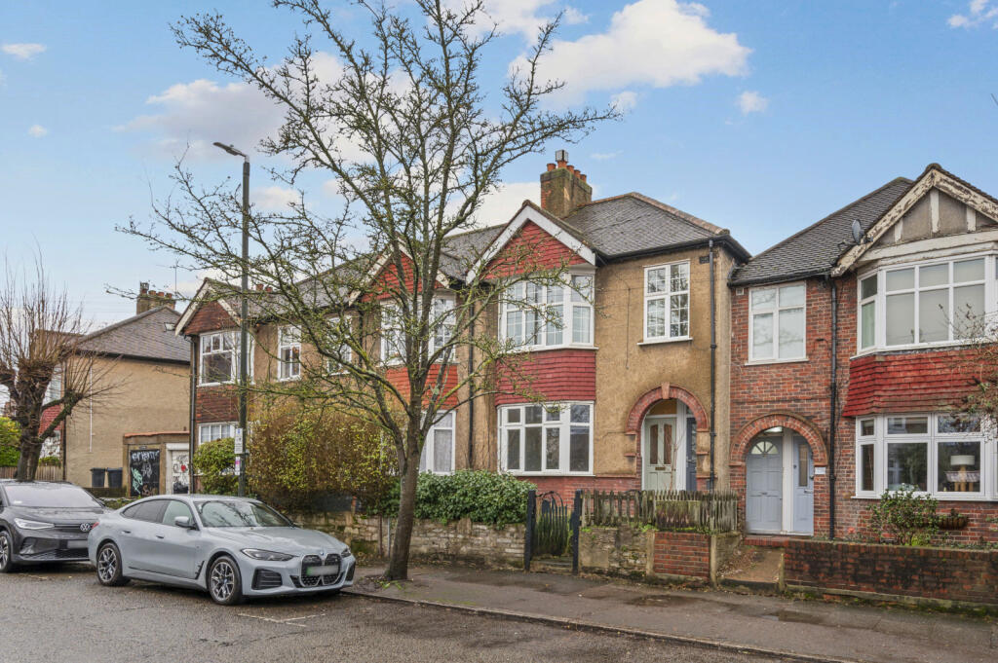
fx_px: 443
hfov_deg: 96.8
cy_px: 332
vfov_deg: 73.7
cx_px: 499
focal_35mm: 16
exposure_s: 1/50
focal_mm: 16
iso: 400
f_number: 8
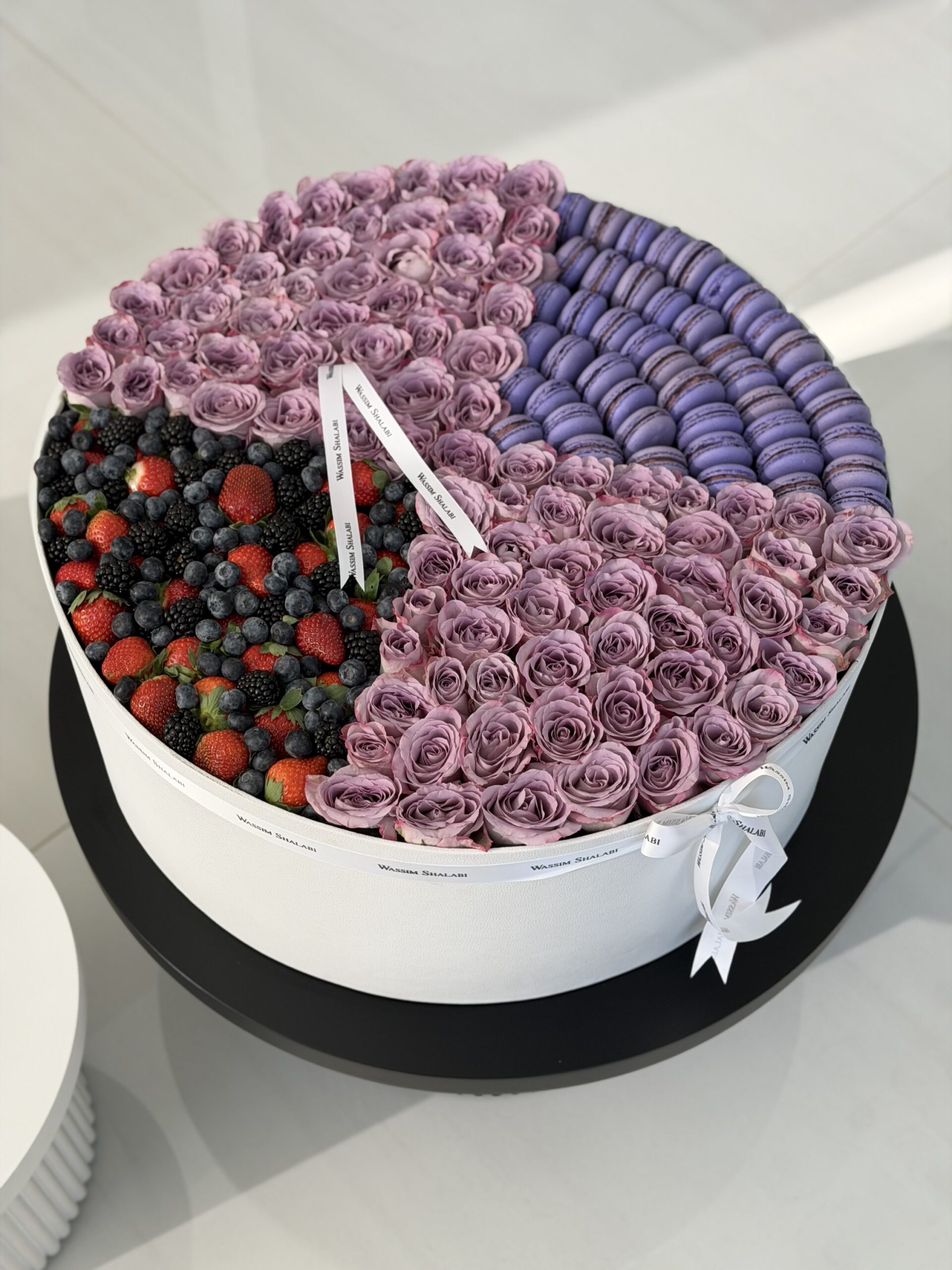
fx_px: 1760
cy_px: 635
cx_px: 476
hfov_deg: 30.3
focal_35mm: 48
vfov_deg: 39.7
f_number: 1.78
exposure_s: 1/437
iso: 64
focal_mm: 6.76
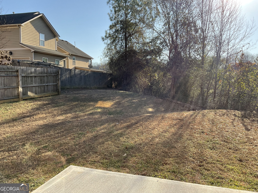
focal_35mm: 29
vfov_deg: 48.2
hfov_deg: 61.7
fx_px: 216
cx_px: 129
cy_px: 96
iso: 16
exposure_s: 1/962
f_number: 1.8
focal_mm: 3
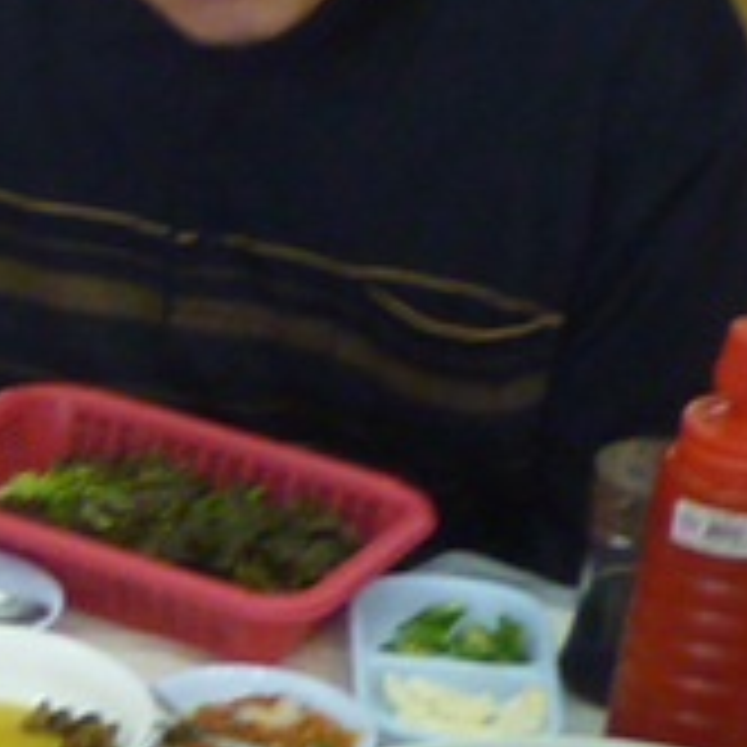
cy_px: 322
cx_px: -675
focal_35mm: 186
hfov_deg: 8.9
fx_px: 4541
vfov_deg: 9.4
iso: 160
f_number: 2.8
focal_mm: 4.5
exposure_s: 1/30
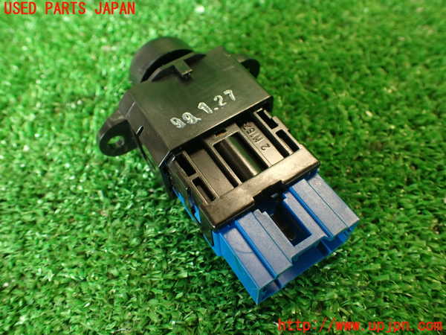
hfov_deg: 60.0
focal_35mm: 30
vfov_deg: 46.8
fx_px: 387
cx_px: 223
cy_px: 168
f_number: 2.3
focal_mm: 5.4
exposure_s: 1/30
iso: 250
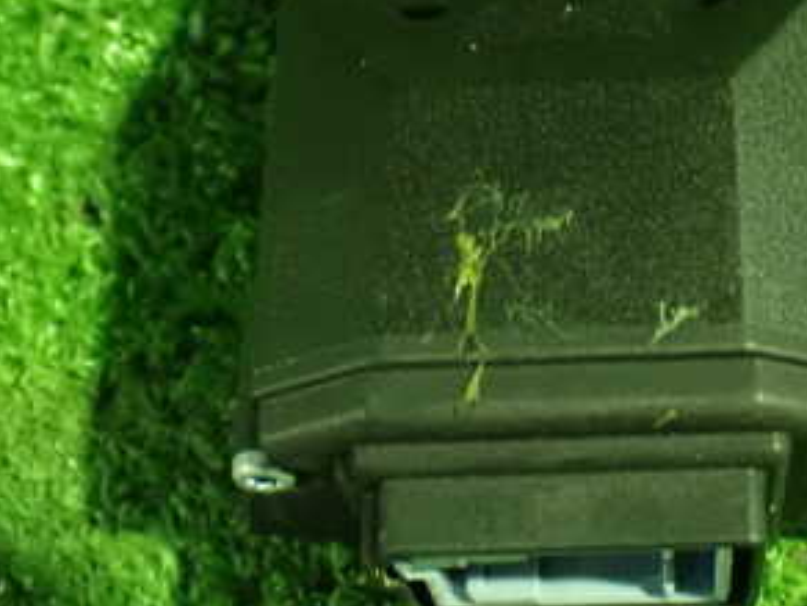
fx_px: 1725
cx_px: 553
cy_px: 213
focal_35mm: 74
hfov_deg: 26.1
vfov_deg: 19.8
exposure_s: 1/25
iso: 1600
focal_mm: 6.37
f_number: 2.5
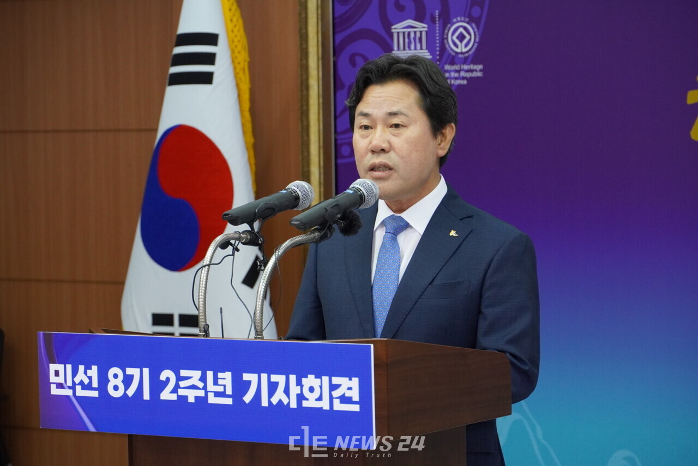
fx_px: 2502
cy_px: 233
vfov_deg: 10.6
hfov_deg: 15.9
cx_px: 349
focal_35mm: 129
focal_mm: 86
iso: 2500
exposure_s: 1/160
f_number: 5.6
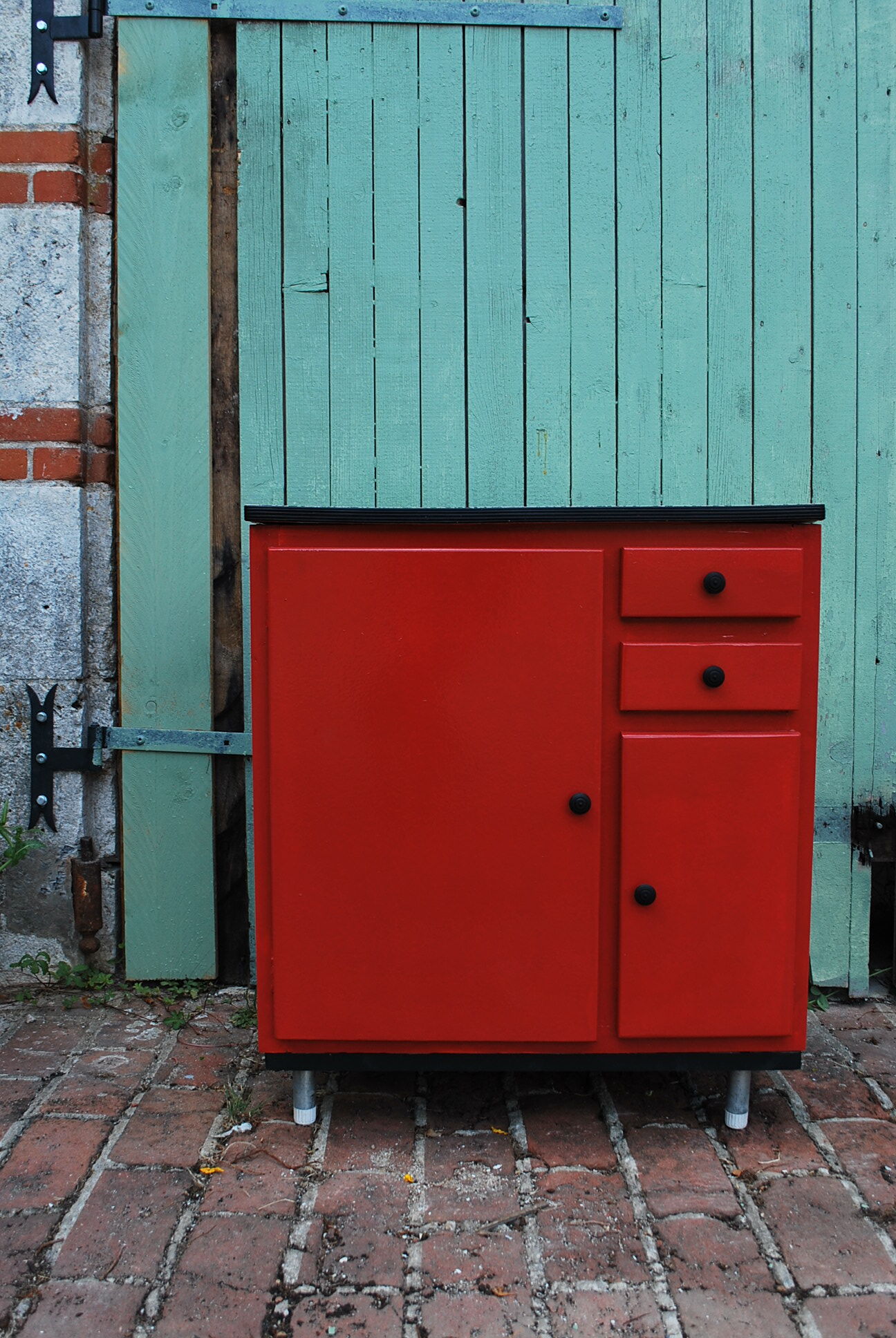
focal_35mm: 33
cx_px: 448
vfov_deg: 57.2
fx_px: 1228
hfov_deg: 40.1
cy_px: 669
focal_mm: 22
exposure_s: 1/125
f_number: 5.6
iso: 160
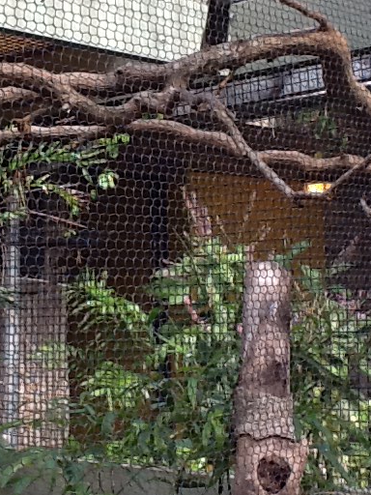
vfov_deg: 31.8
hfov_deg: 24.1
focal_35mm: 60
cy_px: 154
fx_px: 857
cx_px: 76
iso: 80
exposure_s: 1/120
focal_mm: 2.03
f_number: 2.4
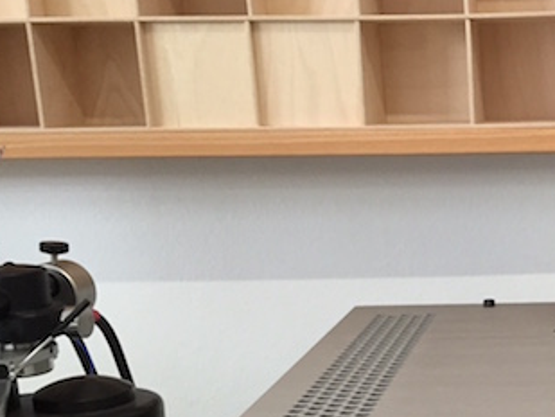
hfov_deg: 23.8
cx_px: 652
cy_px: 390
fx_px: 1203
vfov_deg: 19.2
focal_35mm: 75
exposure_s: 1/33
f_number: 2.2
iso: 160
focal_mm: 4.15
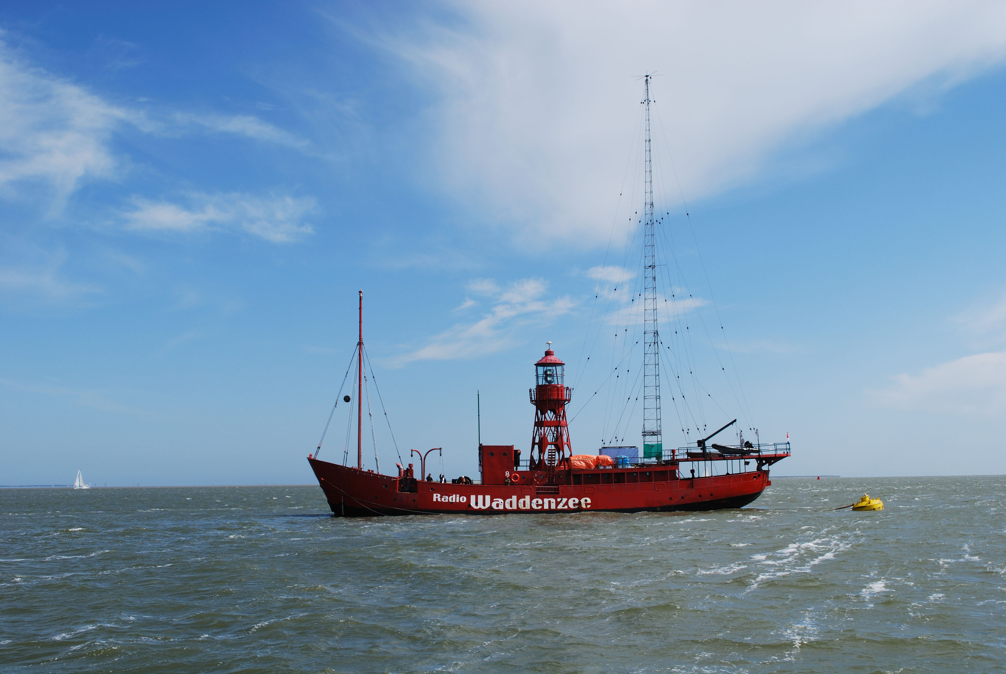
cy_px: 337
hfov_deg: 49.5
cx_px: 503
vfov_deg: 34.3
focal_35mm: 39
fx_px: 1091
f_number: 9
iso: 100
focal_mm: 26
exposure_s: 1/320
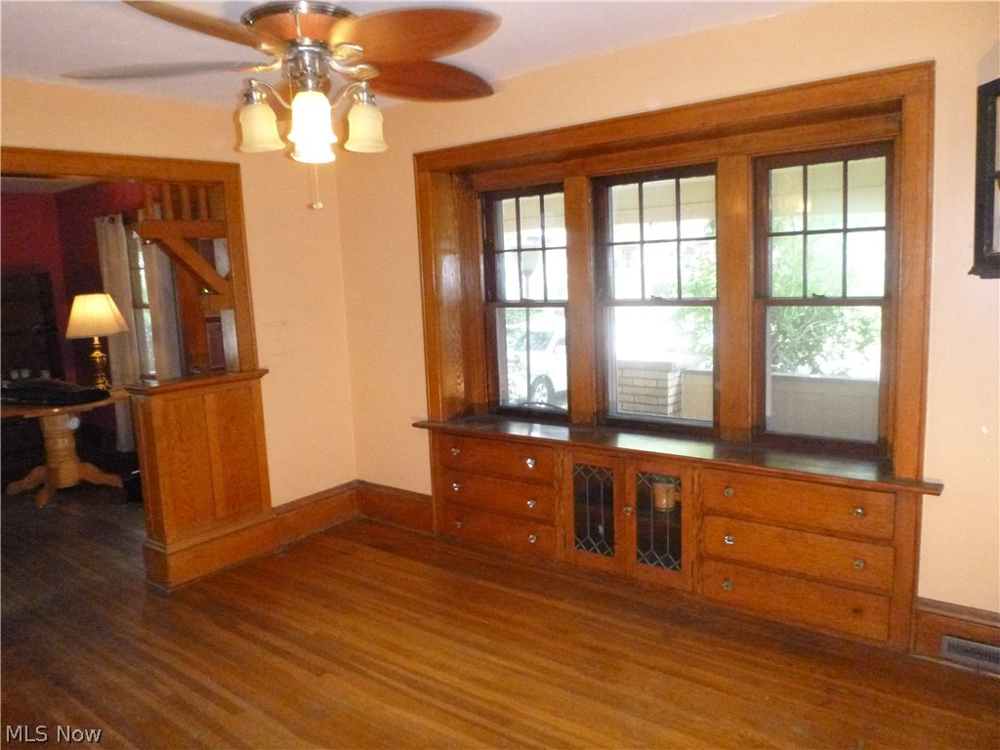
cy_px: 375
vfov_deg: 54.9
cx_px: 500
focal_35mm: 25
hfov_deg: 69.4
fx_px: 722
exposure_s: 1/60
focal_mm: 4.5
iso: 1000
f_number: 3.9
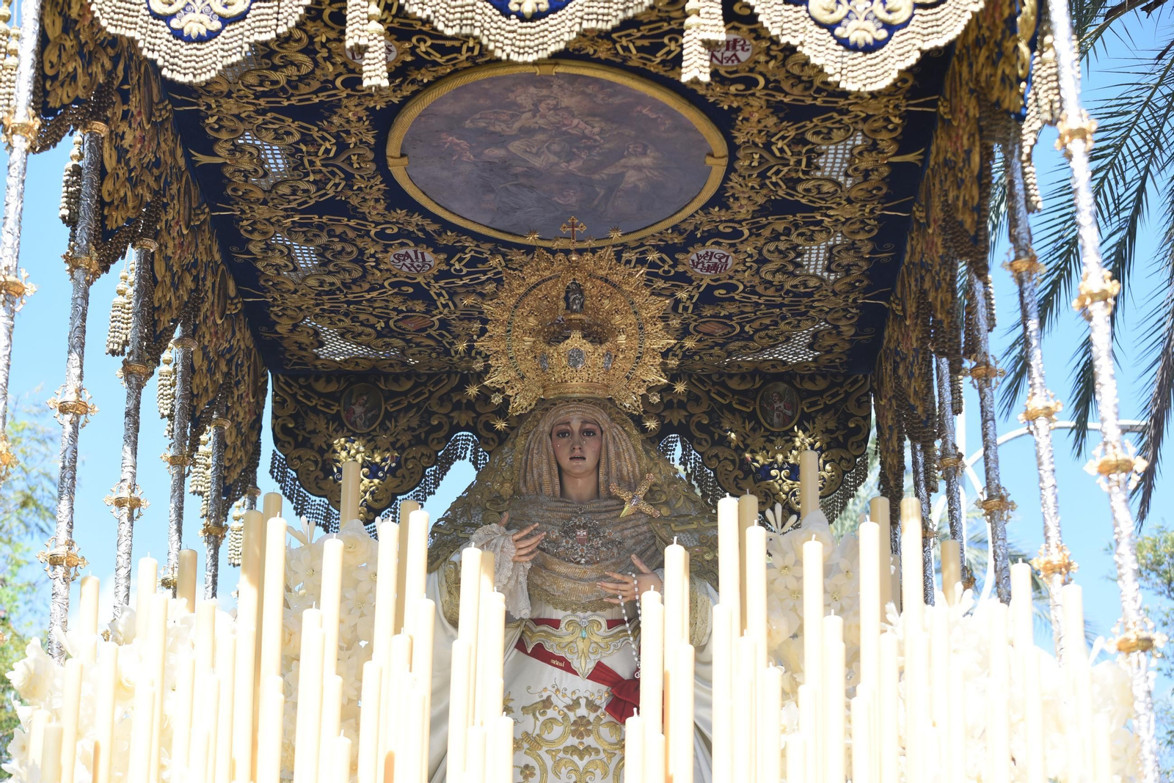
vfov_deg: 19.5
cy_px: 392
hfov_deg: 28.8
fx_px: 2283
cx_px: 587
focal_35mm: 70
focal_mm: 70
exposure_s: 1/200
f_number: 4.5
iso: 100
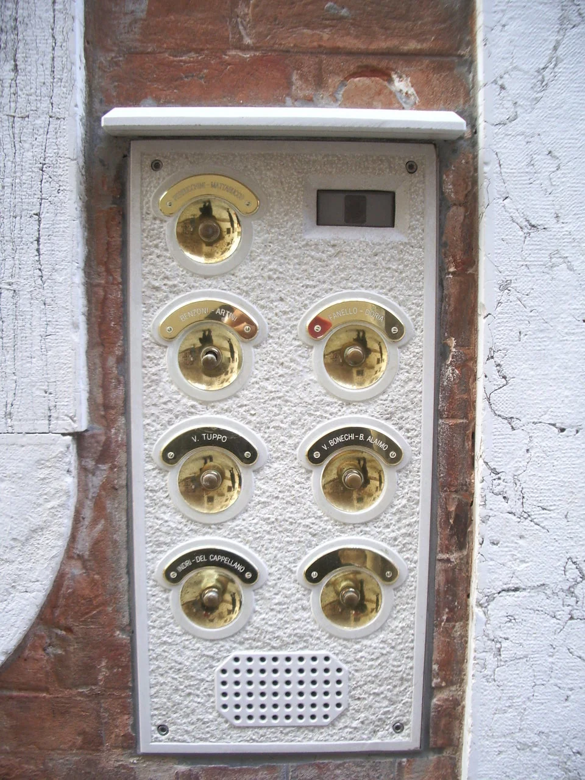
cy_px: 390
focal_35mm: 35
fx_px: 789
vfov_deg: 52.6
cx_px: 292
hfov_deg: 40.7
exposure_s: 1/40
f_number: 2.6
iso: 100
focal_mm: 5.8
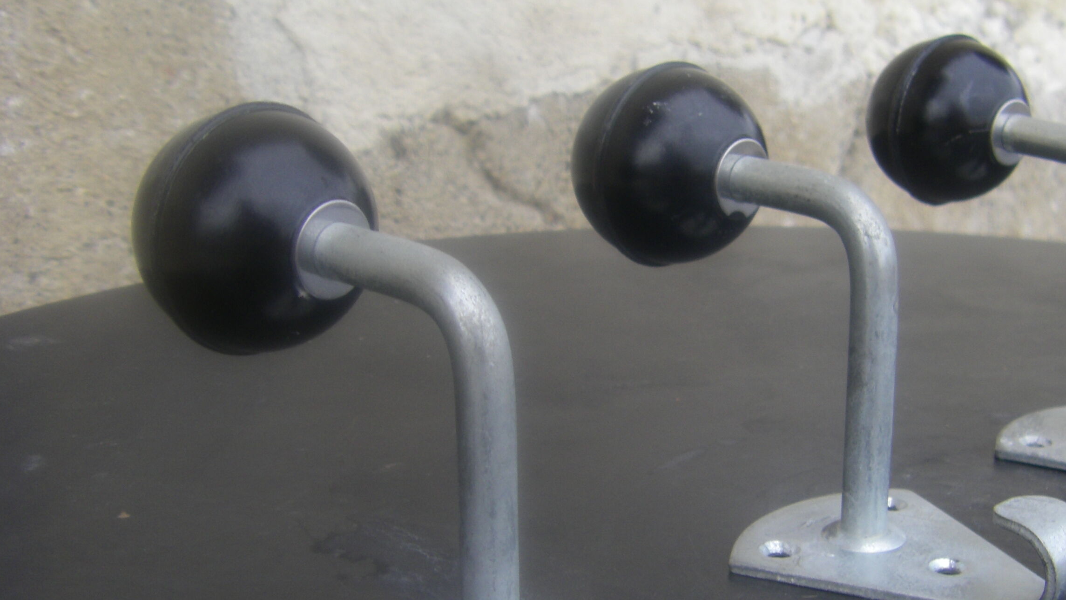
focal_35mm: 59
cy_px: 350
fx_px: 1668
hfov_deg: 35.1
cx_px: 715
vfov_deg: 20.4
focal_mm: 6.3
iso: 64
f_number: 3.5
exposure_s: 1/80
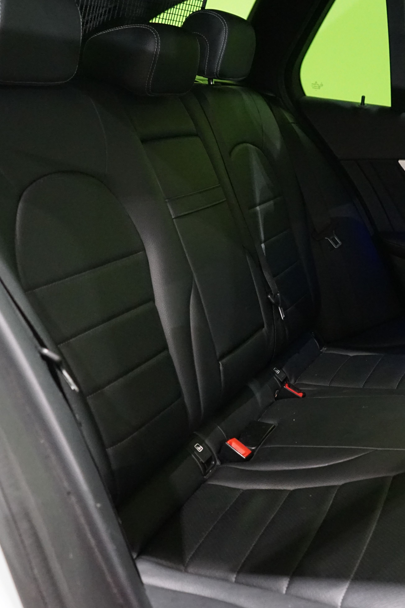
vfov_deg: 45.4
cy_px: 301
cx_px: 272
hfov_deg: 30.9
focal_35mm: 43
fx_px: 726
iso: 6400
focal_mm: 28
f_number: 3.5
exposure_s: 1/60
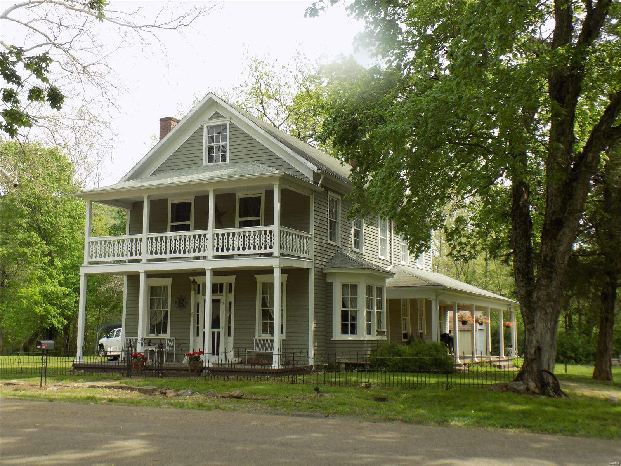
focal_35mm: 41
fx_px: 736
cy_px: 233
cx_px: 310
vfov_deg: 35.1
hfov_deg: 45.8
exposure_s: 1/320
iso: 80
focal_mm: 7.3
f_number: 3.6
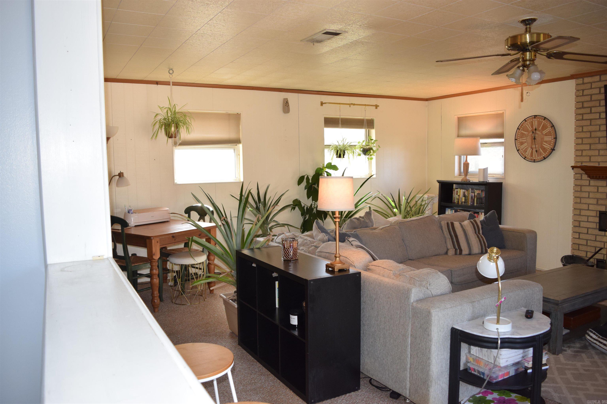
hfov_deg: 67.4
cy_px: 202
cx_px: 304
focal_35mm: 27
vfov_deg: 47.9
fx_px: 455
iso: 800
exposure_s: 1/100
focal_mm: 18
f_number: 5
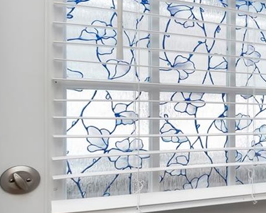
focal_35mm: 53
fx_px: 417
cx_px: 483
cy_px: 105
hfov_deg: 21.7
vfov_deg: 28.6
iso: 500
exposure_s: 1/160
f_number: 8
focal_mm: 10
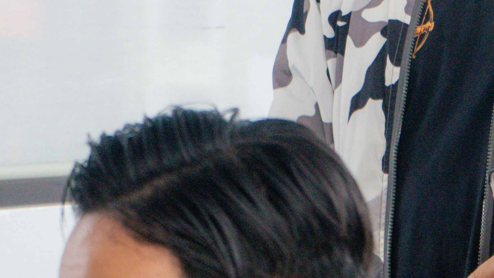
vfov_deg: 4.5
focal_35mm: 270
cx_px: 483
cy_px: -126
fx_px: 3541
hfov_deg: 7.9
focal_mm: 67
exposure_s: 1/125
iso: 800
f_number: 5.6
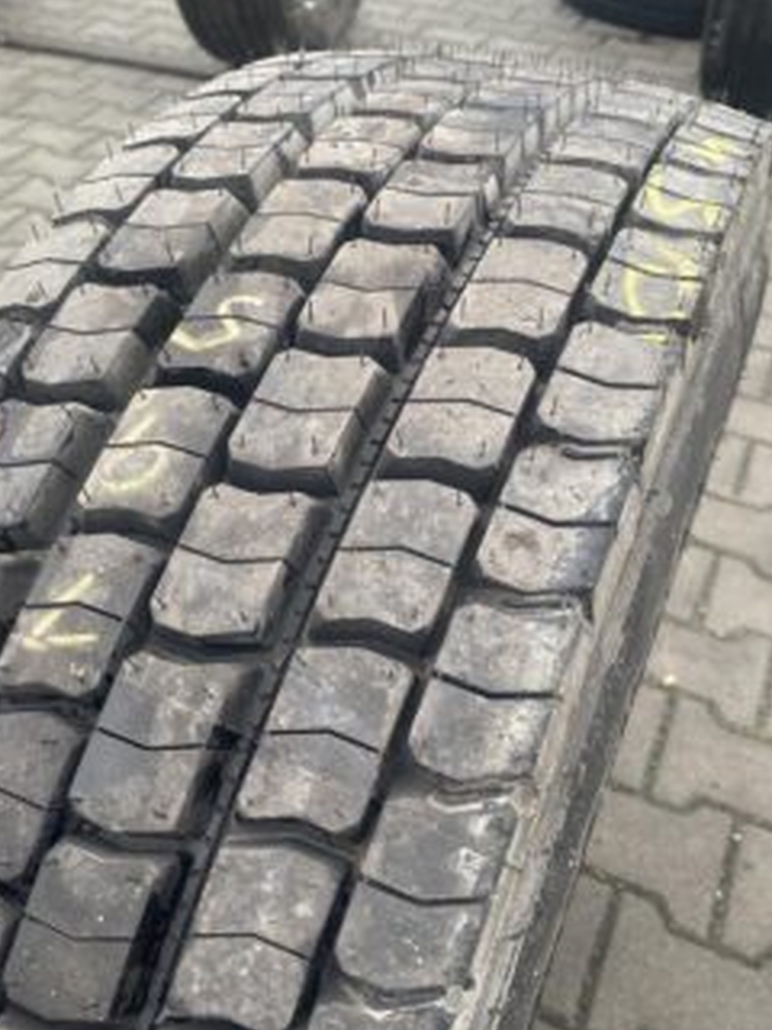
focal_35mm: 35
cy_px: 513
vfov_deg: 52.6
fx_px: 1041
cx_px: 306
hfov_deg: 40.5
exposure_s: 1/122
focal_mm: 4.25
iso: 64
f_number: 1.8
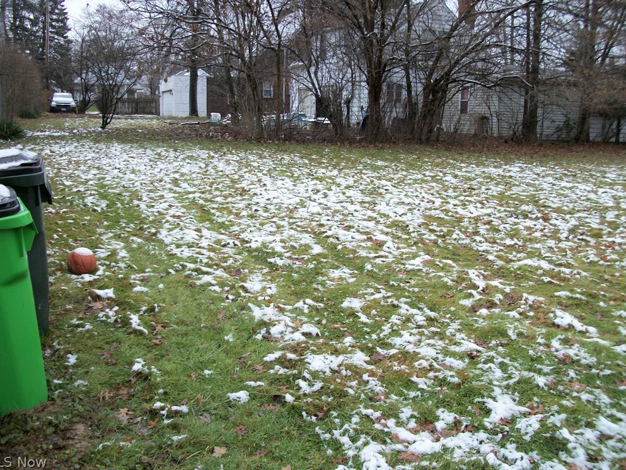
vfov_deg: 43.0
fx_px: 597
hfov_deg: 55.3
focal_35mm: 33
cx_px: 304
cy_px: 230
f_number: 2.9
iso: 80
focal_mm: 5.7
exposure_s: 1/100
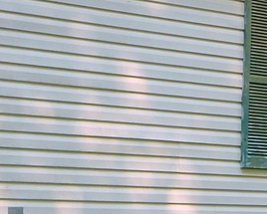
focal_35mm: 130
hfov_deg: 13.6
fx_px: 1027
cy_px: 192
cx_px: 444
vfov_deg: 11.8
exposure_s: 1/160
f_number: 2.8
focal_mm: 5.2
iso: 80
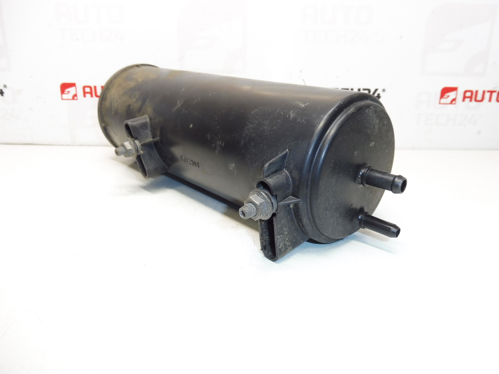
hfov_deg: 71.6
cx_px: 250
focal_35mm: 24
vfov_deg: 56.8
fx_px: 346
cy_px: 187
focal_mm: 4.3
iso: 200
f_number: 3.5
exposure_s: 1/60
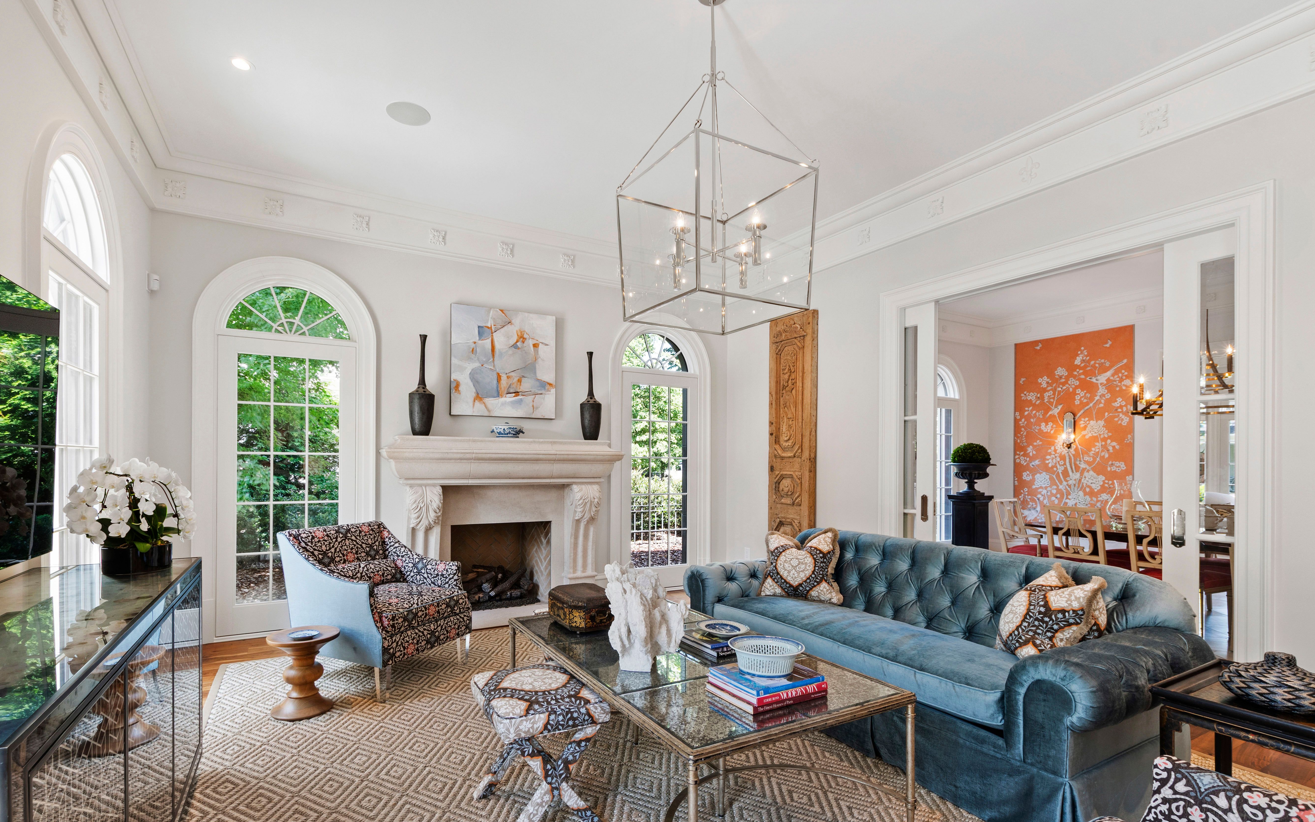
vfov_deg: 71.0
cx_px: 635
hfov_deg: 97.8
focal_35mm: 16
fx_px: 573
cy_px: 455
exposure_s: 1/3
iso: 100
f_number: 8
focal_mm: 10
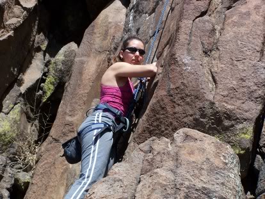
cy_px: 100
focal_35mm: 105
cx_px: 132
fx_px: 804
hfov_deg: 18.7
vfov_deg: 14.1
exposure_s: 1/500
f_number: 4.5
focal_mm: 17.5
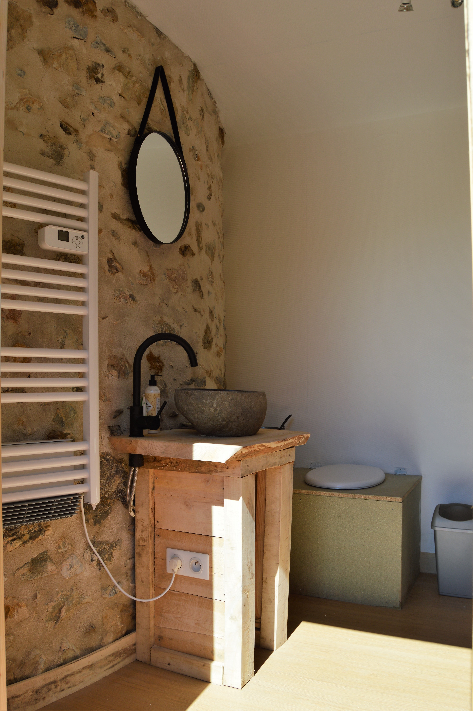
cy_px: 356
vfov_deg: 64.6
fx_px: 563
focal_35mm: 28
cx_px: 236
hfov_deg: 45.6
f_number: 7.1
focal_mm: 19
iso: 100
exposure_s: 1/200
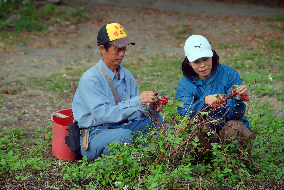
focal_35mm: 159
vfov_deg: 8.6
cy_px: 95
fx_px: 1254
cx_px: 142
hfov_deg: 12.9
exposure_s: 1/680
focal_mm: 106
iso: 500
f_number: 4
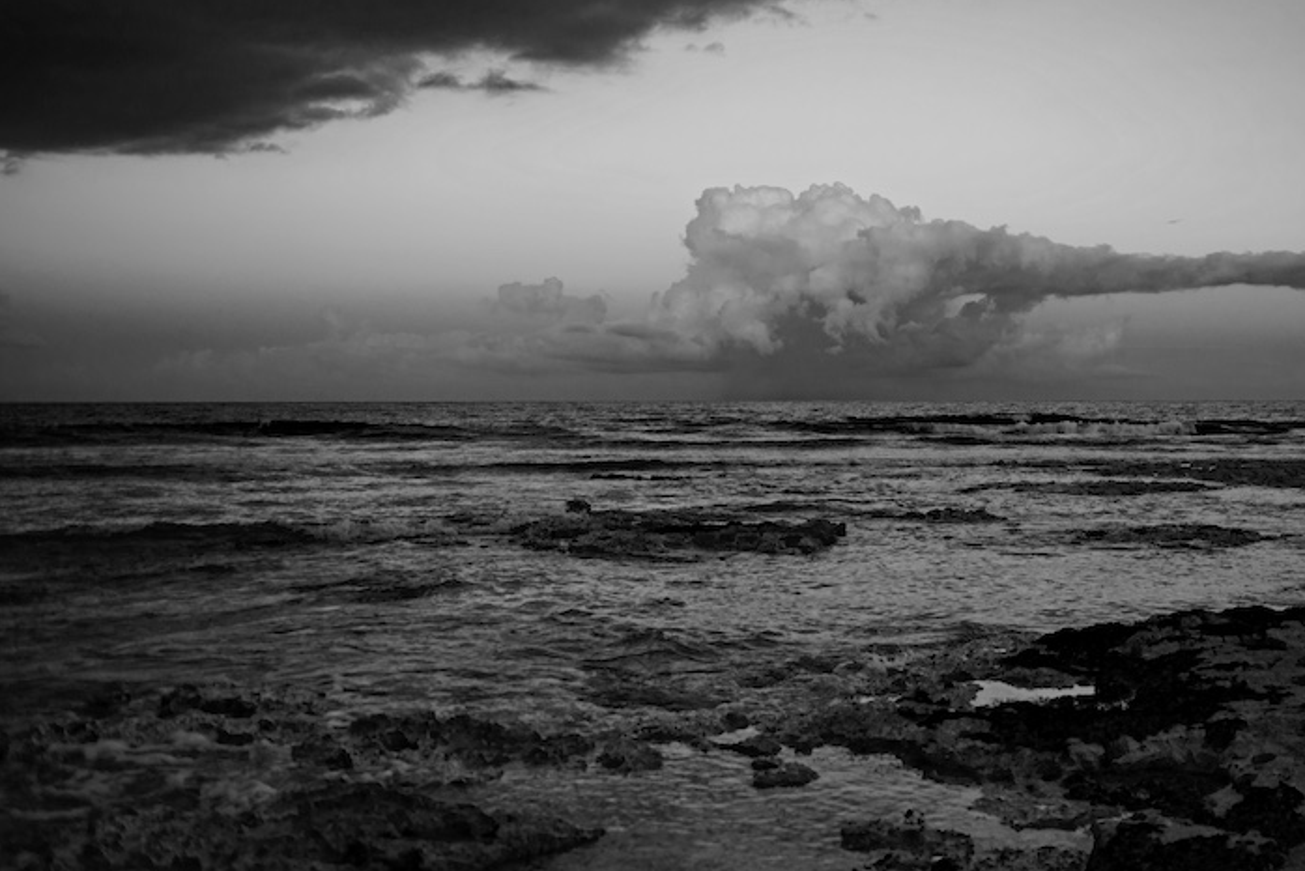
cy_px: 431
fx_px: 1451
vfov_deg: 33.4
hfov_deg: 48.0
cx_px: 821
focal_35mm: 40
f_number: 2.8
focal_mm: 31
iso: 400
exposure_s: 1/160
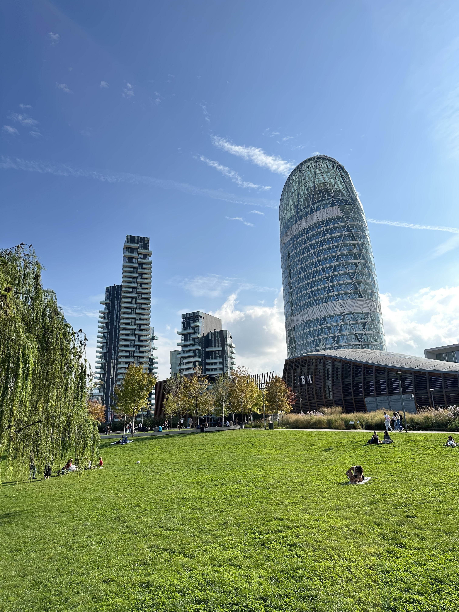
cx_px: 230
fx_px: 424
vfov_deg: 71.6
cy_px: 306
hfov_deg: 56.8
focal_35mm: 24
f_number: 1.78
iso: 80
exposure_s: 1/2070
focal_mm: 6.86
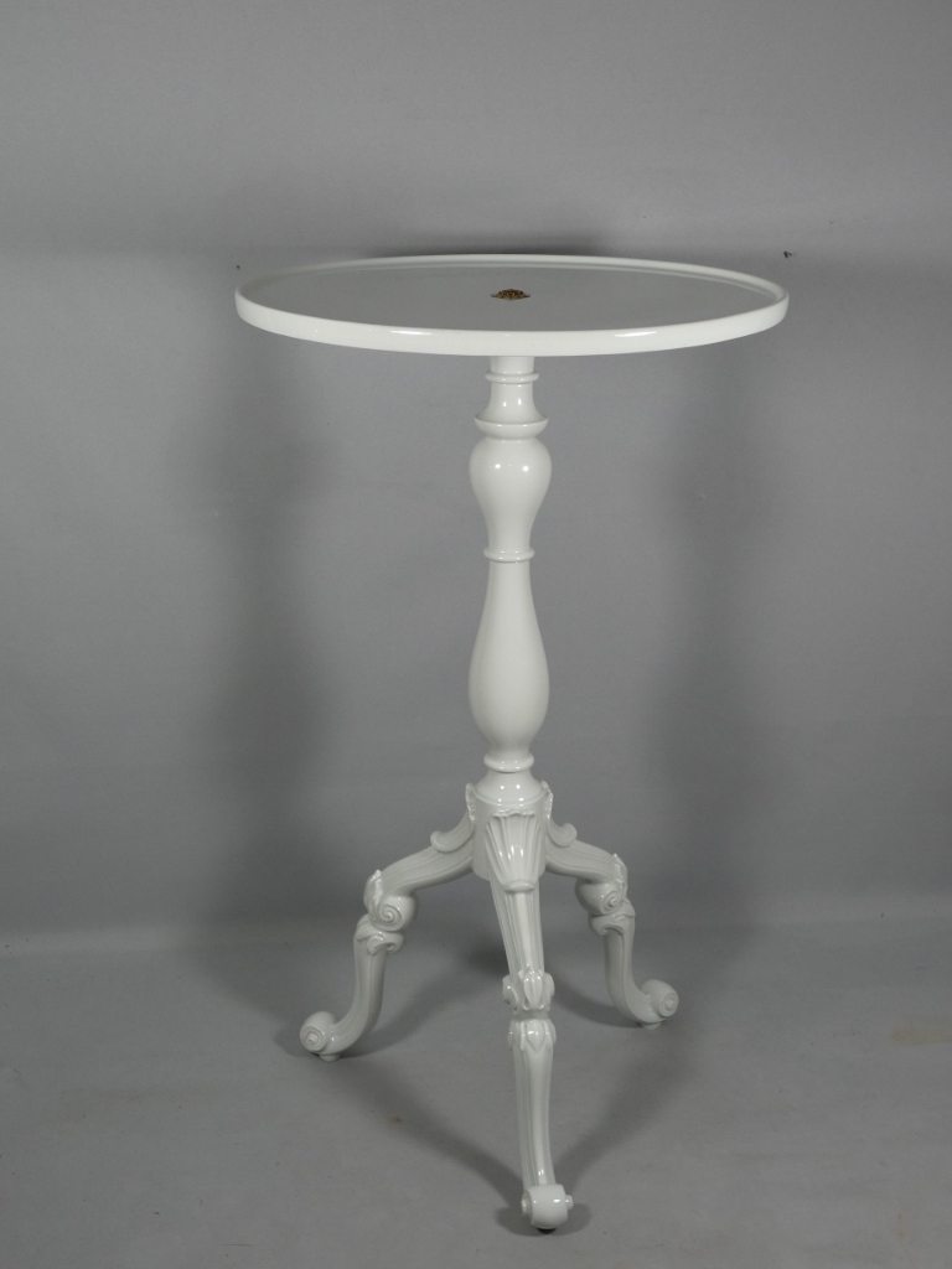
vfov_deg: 39.7
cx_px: 476
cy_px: 634
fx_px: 1760
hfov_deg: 30.3
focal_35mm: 48
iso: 125
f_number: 3.8
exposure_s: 1/80
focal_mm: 8.6
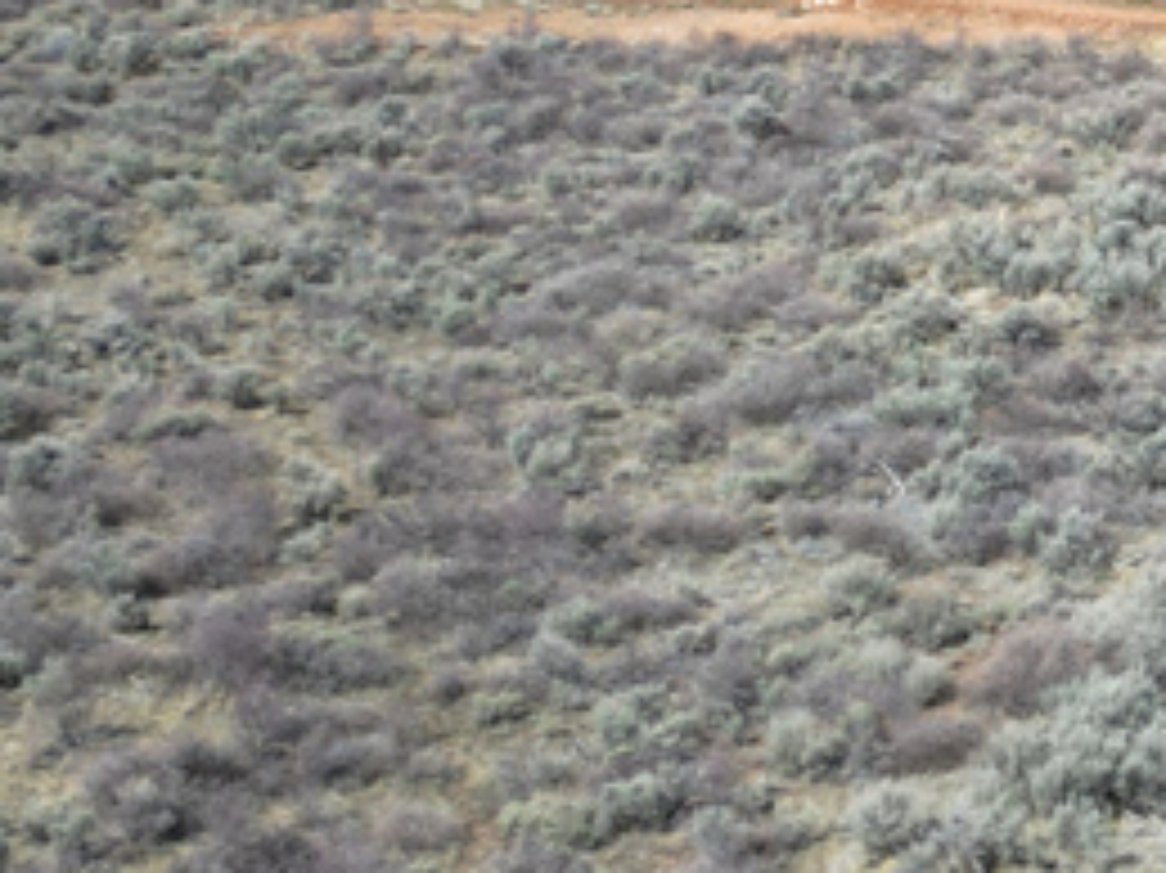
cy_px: -126
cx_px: 1477
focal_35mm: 95
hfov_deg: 19.2
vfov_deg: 15.1
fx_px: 3198
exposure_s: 1/2000
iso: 100
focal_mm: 6.72
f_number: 1.7
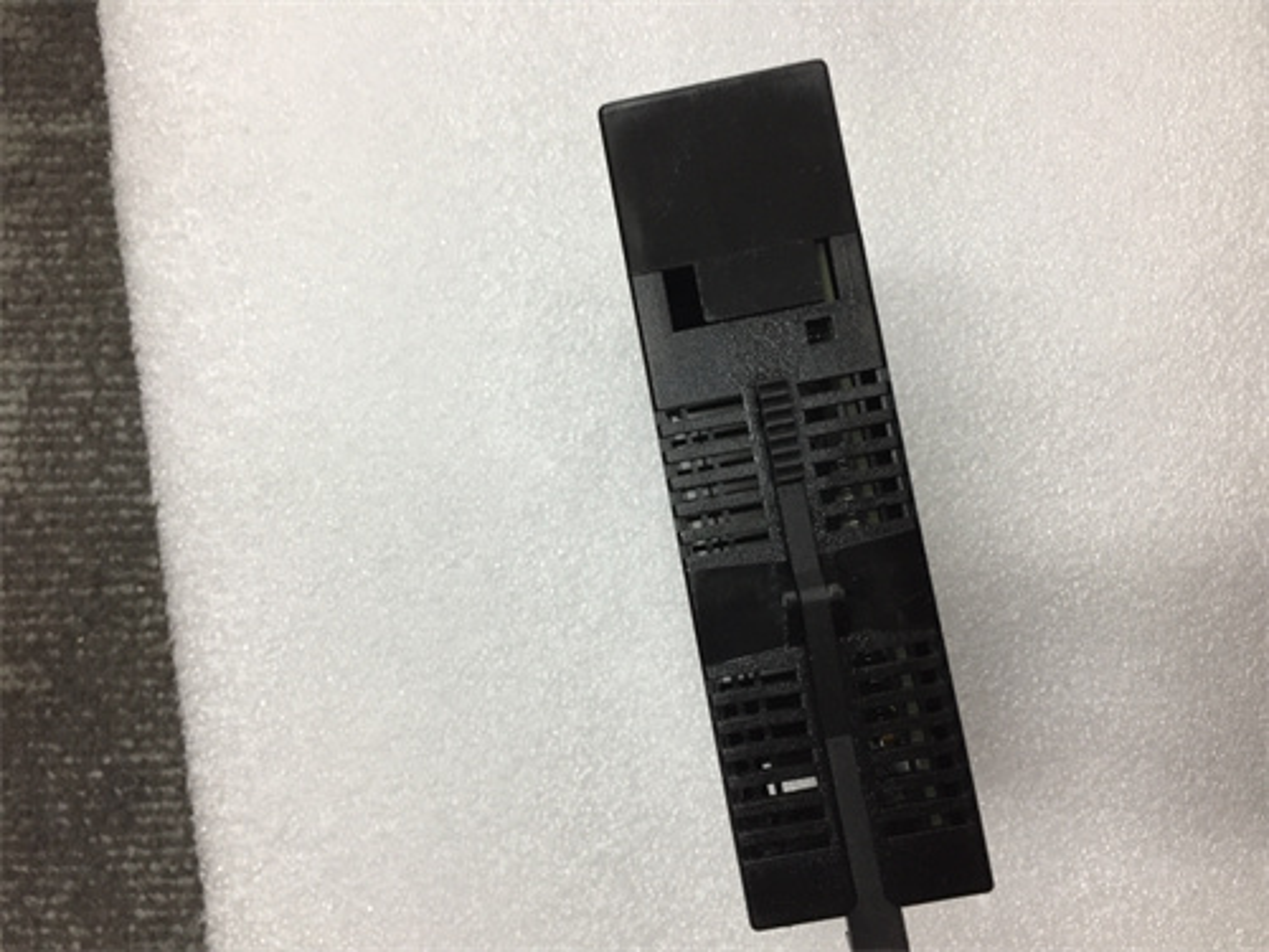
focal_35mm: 29
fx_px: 1063
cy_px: 476
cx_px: 634
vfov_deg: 48.2
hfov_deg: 61.7
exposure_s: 1/33
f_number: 2.2
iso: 64
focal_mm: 4.15
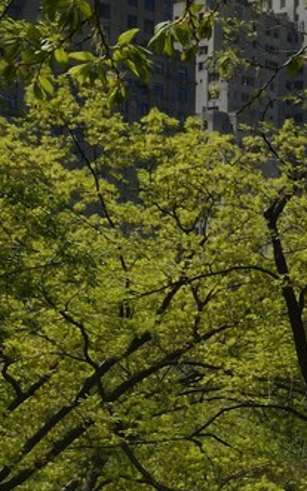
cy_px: 430
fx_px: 1579
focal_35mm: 118
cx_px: 1124
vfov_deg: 17.4
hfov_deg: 8.1
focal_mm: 24
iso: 400
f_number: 14
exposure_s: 1/320
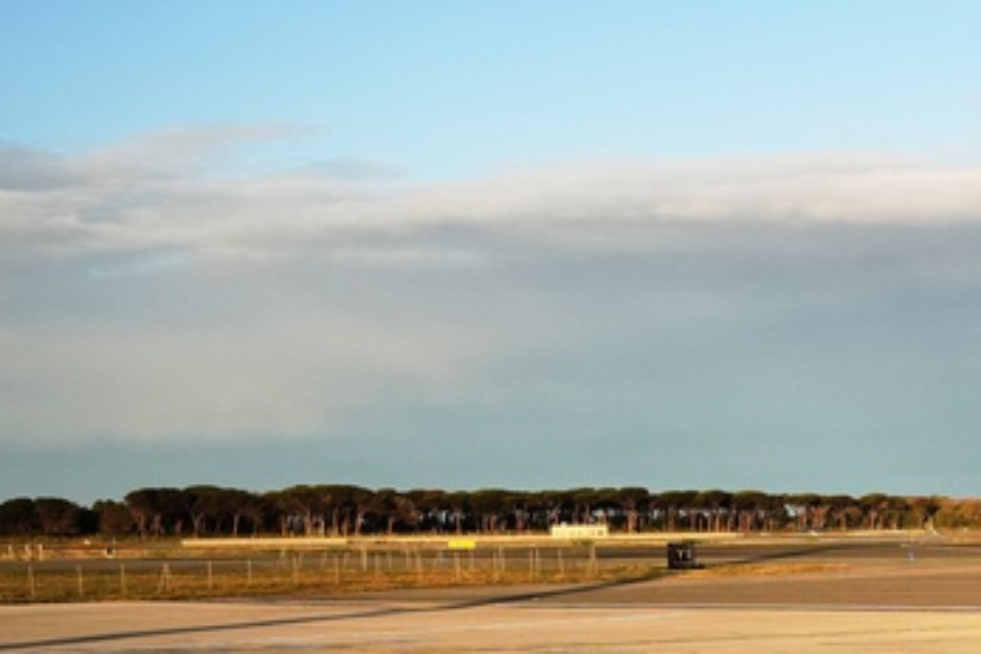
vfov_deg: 13.0
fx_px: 2807
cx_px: 1297
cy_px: 782
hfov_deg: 18.4
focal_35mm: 103
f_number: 4.5
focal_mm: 35
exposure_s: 1/5000
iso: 640
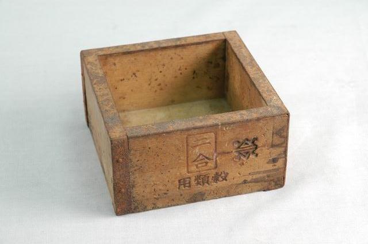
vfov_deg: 13.0
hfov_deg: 19.5
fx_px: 1072
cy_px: 122
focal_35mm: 105
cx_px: 184
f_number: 8
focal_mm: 70
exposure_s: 1/6
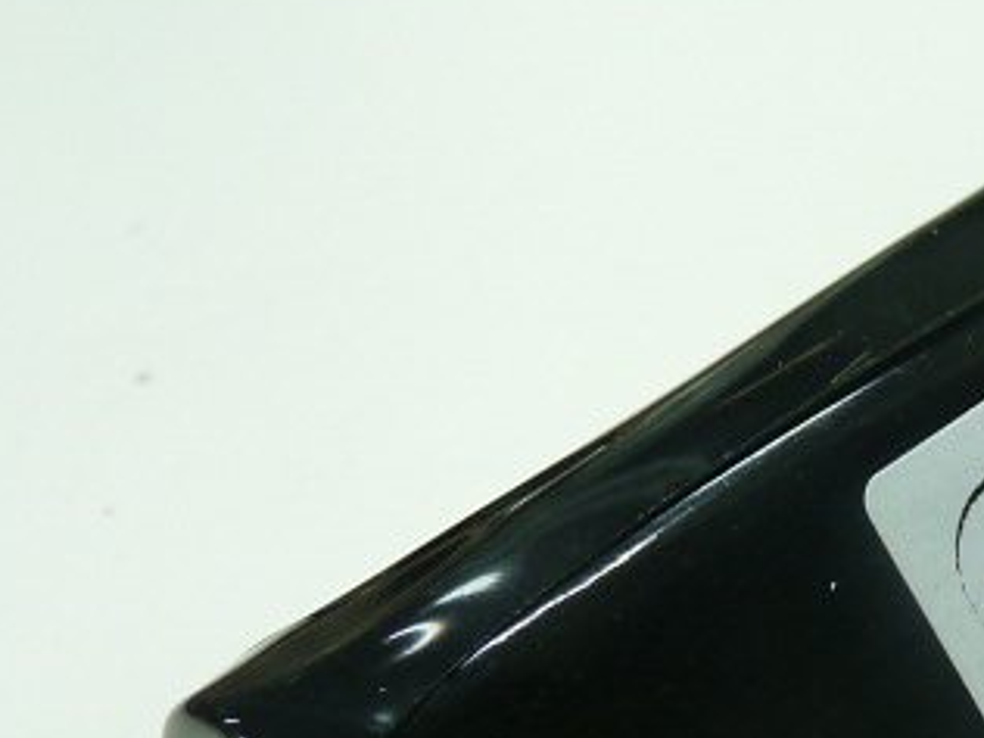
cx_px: 962
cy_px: 604
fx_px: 2359
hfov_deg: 22.7
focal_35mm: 83
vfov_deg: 17.6
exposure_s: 1/40
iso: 160
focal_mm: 4.8
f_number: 2.8
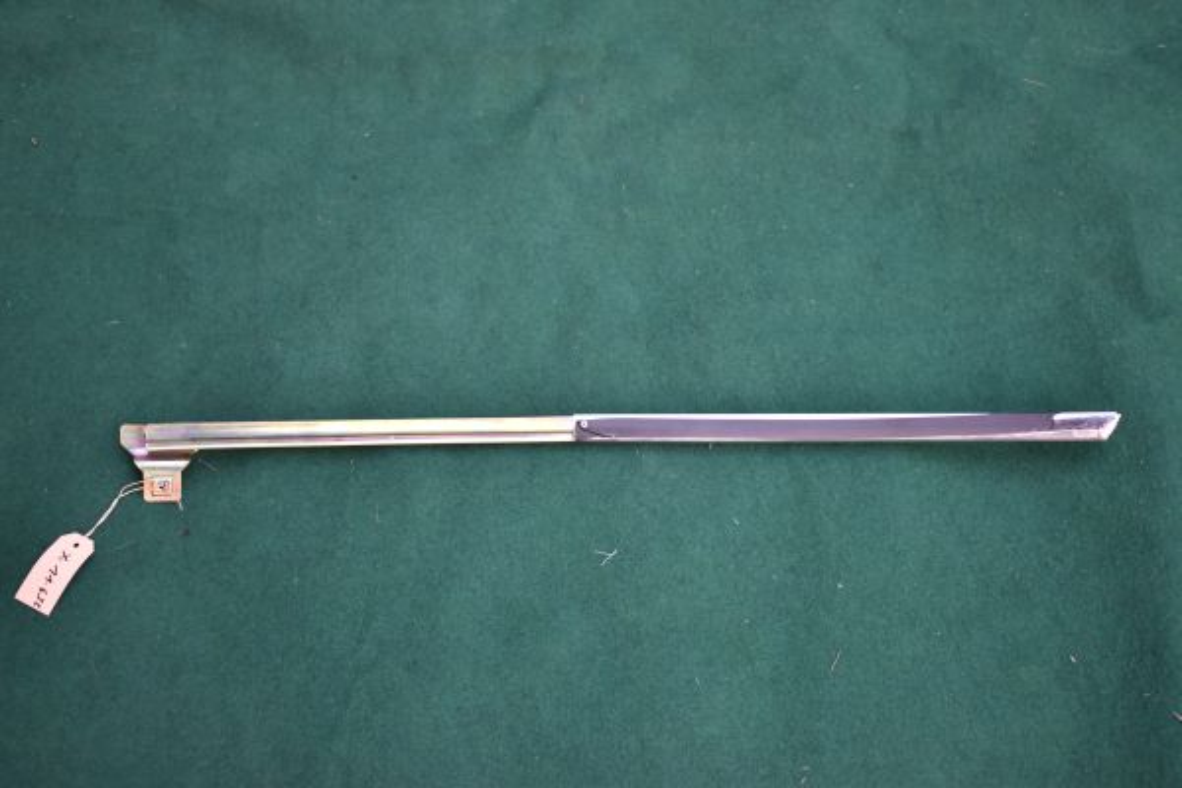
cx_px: 591
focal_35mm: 48
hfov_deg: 41.1
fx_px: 1576
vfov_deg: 28.1
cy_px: 394
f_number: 4.5
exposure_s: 1/50
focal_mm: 32
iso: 500
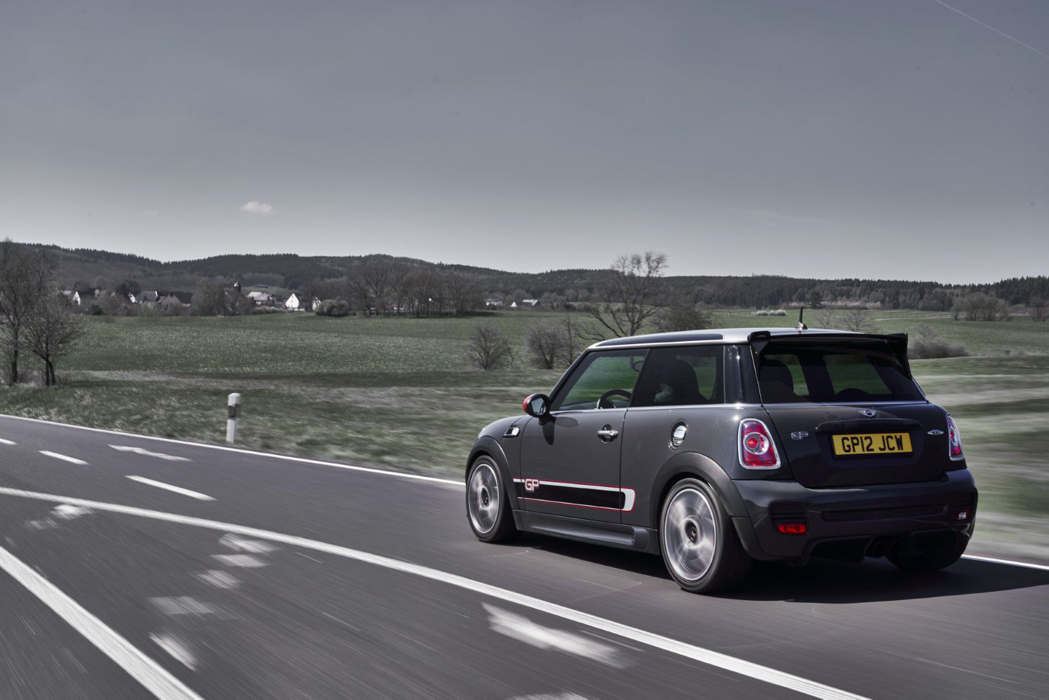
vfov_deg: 30.5
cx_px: 524
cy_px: 350
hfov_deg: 44.5
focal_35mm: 44
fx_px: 1282
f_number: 16
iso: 100
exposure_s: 1/30
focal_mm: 44
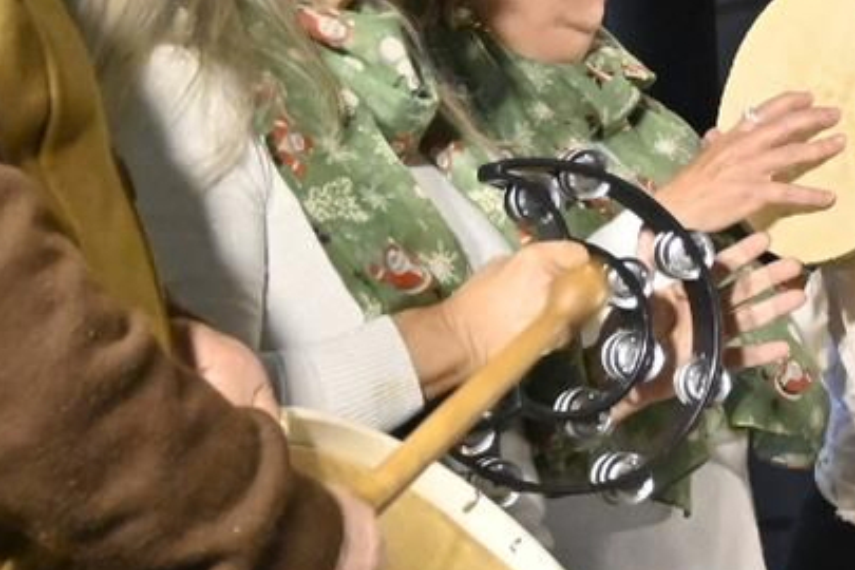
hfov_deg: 12.6
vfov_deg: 8.4
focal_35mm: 163
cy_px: 256
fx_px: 3871
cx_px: 642
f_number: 4.5
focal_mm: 27.5
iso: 3200
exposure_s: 1/160
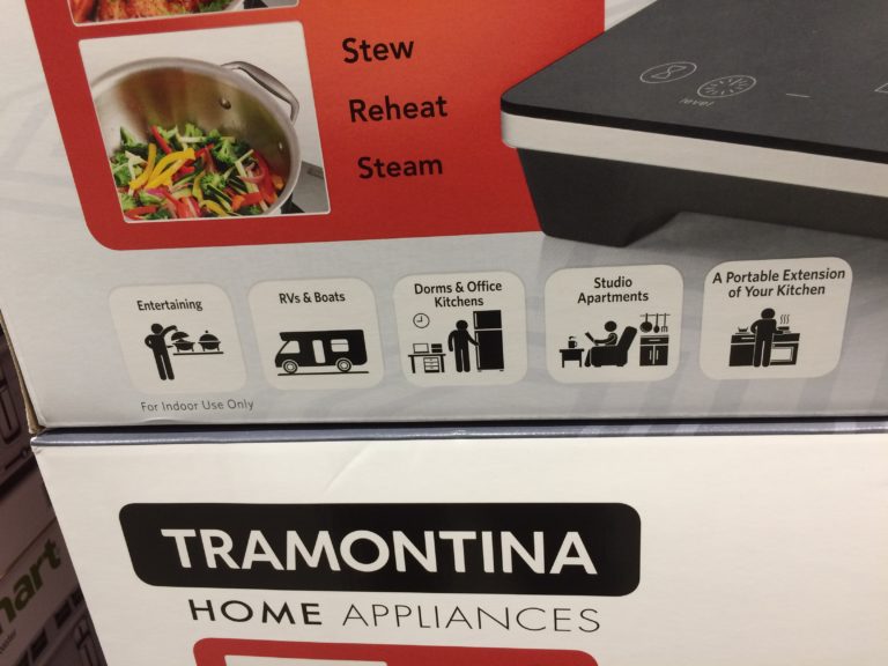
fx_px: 744
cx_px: 444
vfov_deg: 48.2
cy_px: 333
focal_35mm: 29
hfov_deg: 61.7
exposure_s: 1/33
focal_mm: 4.15
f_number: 2.2
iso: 125
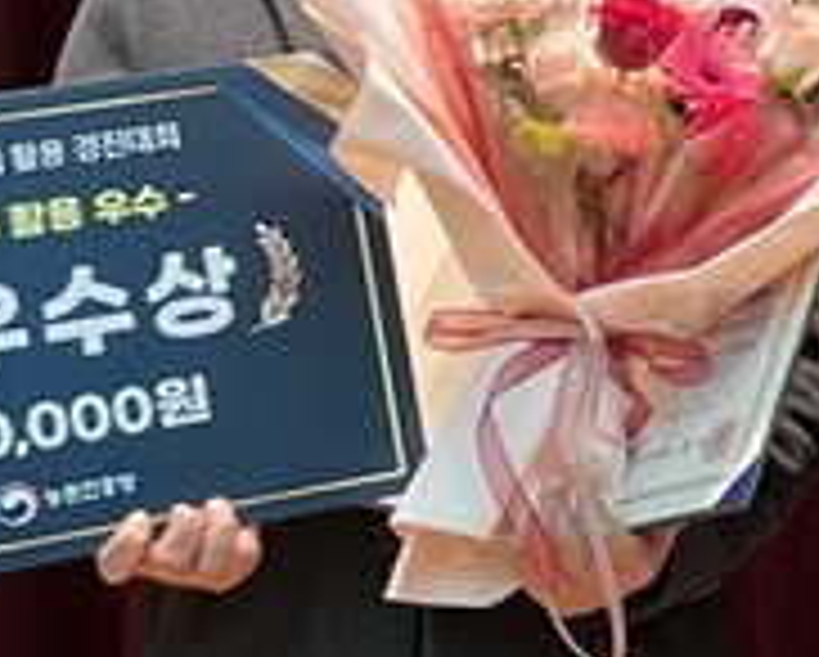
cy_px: 104
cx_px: 1872
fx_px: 4319
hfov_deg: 9.7
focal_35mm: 178
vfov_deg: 8.7
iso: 100
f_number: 1.5
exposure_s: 1/60
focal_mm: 5.7
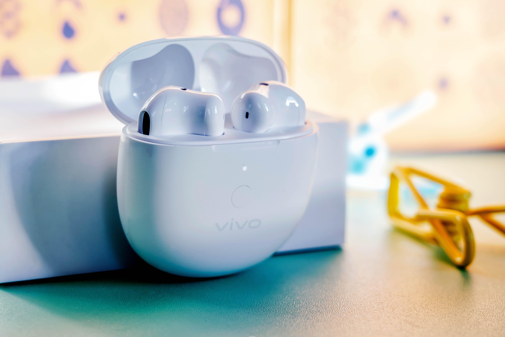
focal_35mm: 105
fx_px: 1473
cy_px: 168
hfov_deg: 19.5
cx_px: 252
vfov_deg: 13.0
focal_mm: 105
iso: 500
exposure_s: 1/60
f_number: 9
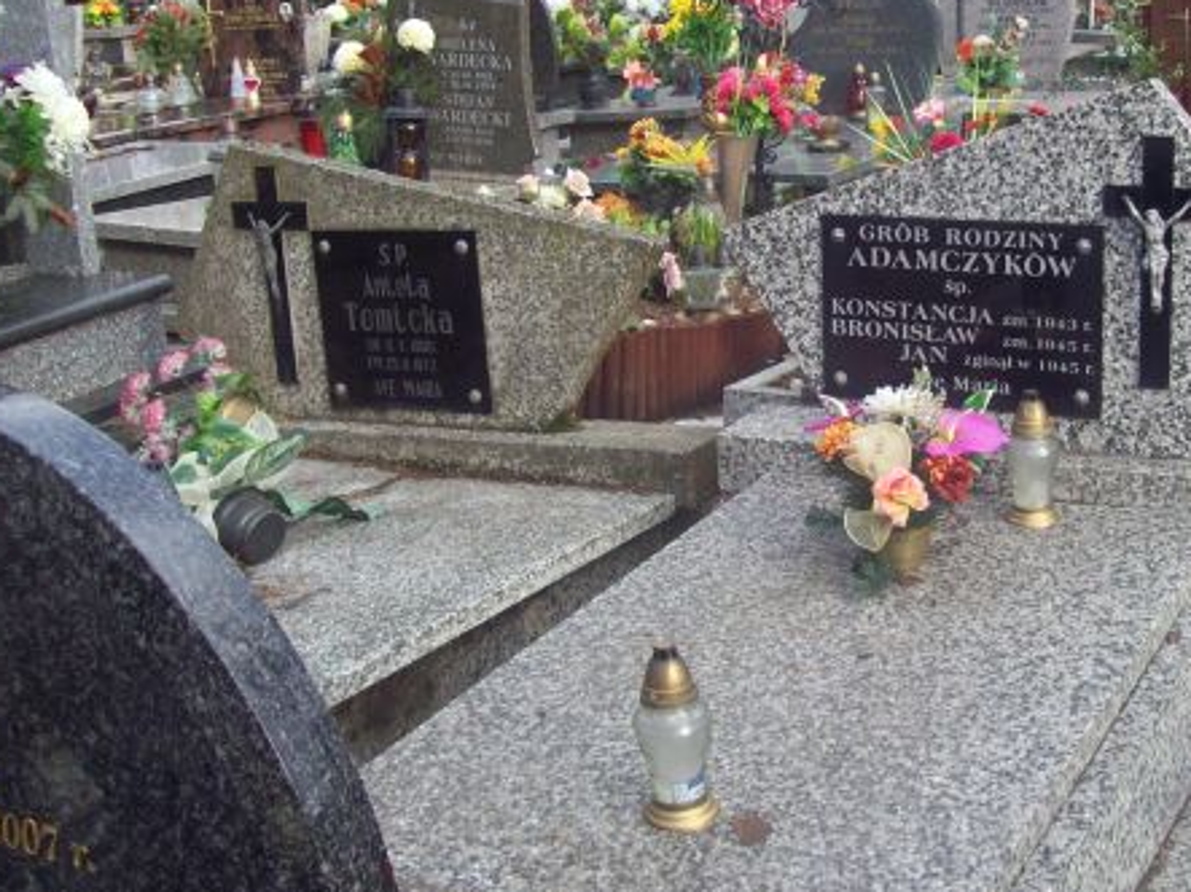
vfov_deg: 28.0
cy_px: 373
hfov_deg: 36.5
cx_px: 782
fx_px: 1789
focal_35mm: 52
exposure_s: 1/243
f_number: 2.7
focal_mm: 6
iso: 80
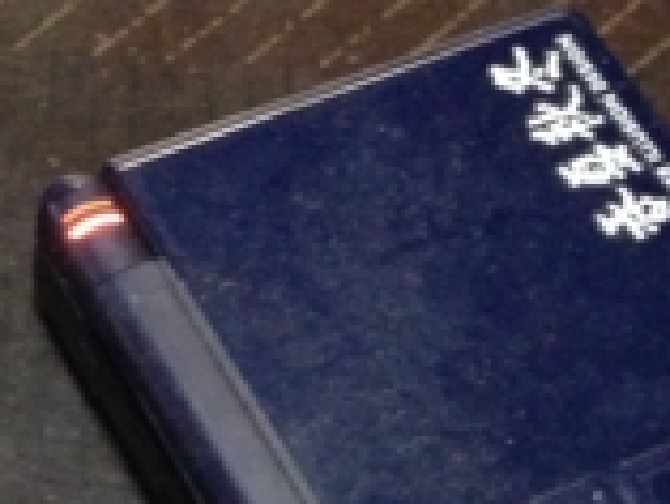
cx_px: 17
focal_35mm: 126
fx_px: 2441
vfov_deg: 11.7
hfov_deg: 15.4
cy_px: 401
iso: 640
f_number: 2.4
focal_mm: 4.13
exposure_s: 1/15
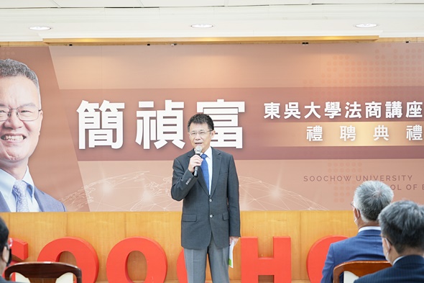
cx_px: 212
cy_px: 142
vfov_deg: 17.7
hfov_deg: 26.3
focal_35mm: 77
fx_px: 907
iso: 800
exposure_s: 1/30
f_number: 5.6
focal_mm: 77
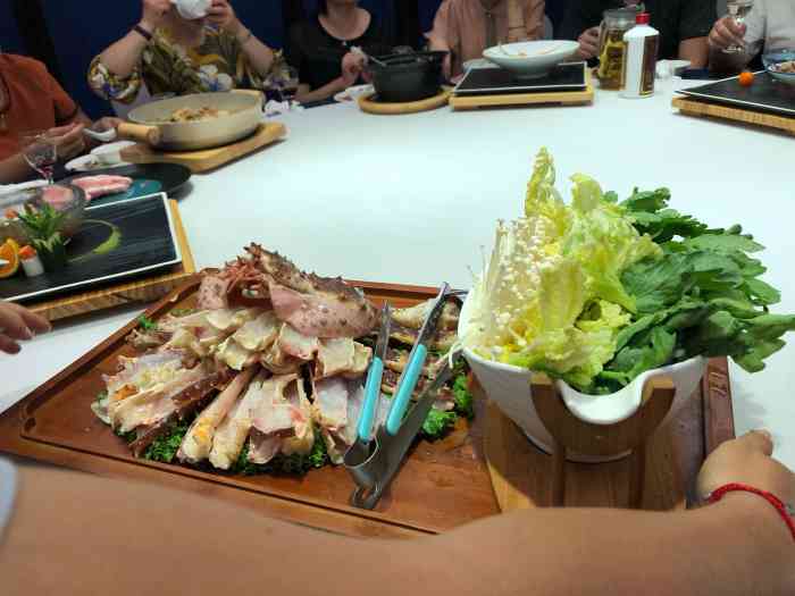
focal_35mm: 28
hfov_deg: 63.4
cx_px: 398
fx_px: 643
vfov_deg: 49.7
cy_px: 298
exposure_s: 1/50
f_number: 1.8
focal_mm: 3.99
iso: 32
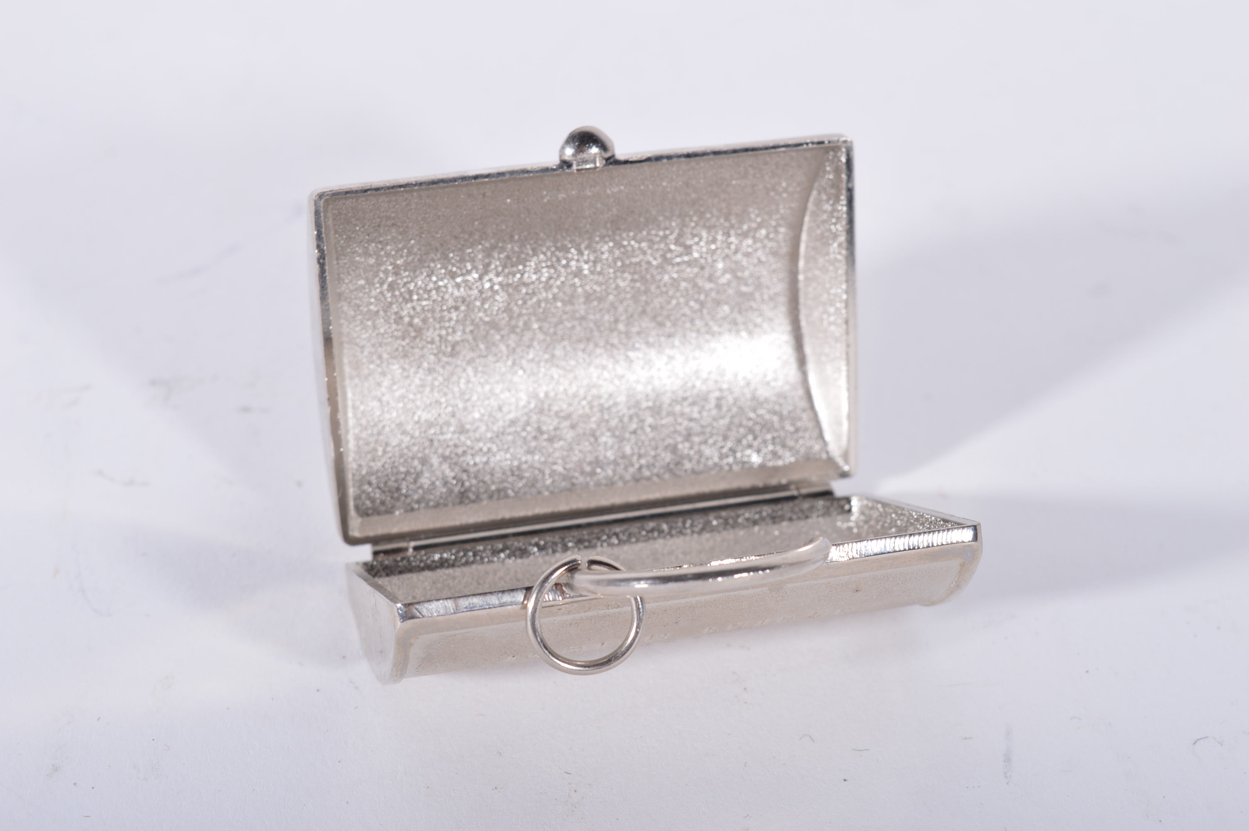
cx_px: 624
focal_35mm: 82
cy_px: 416
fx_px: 2860
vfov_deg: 16.5
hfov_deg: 24.6
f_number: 11
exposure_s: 1/160
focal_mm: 55
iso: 100
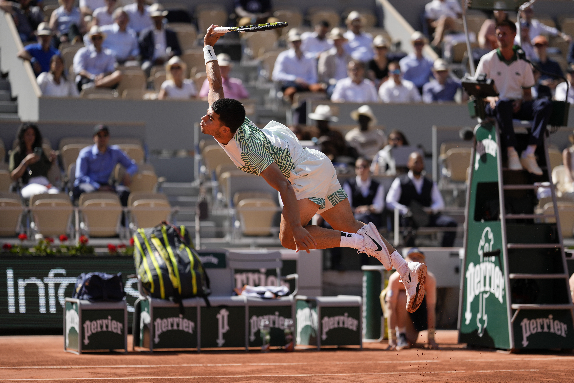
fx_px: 2152
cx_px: 287
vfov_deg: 10.2
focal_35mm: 135
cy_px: 192
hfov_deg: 15.2
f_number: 1.8
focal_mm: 135
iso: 160
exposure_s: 1/8000
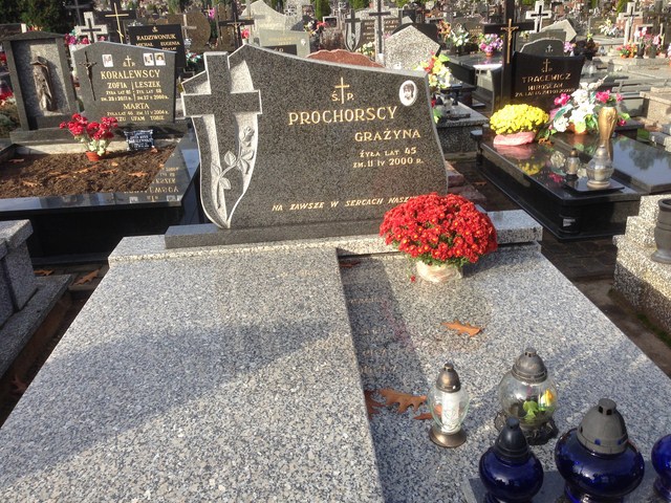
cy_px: 252
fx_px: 640
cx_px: 336
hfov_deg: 55.4
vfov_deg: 42.9
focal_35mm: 33
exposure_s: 1/638
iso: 50
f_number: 2.4
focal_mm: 4.12
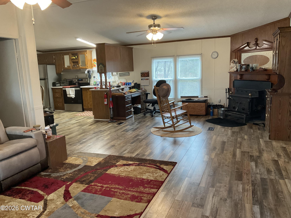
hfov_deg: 61.7
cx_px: 146
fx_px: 244
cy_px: 109
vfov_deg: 48.2
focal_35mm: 29
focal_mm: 3
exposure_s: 1/60
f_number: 1.8
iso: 160
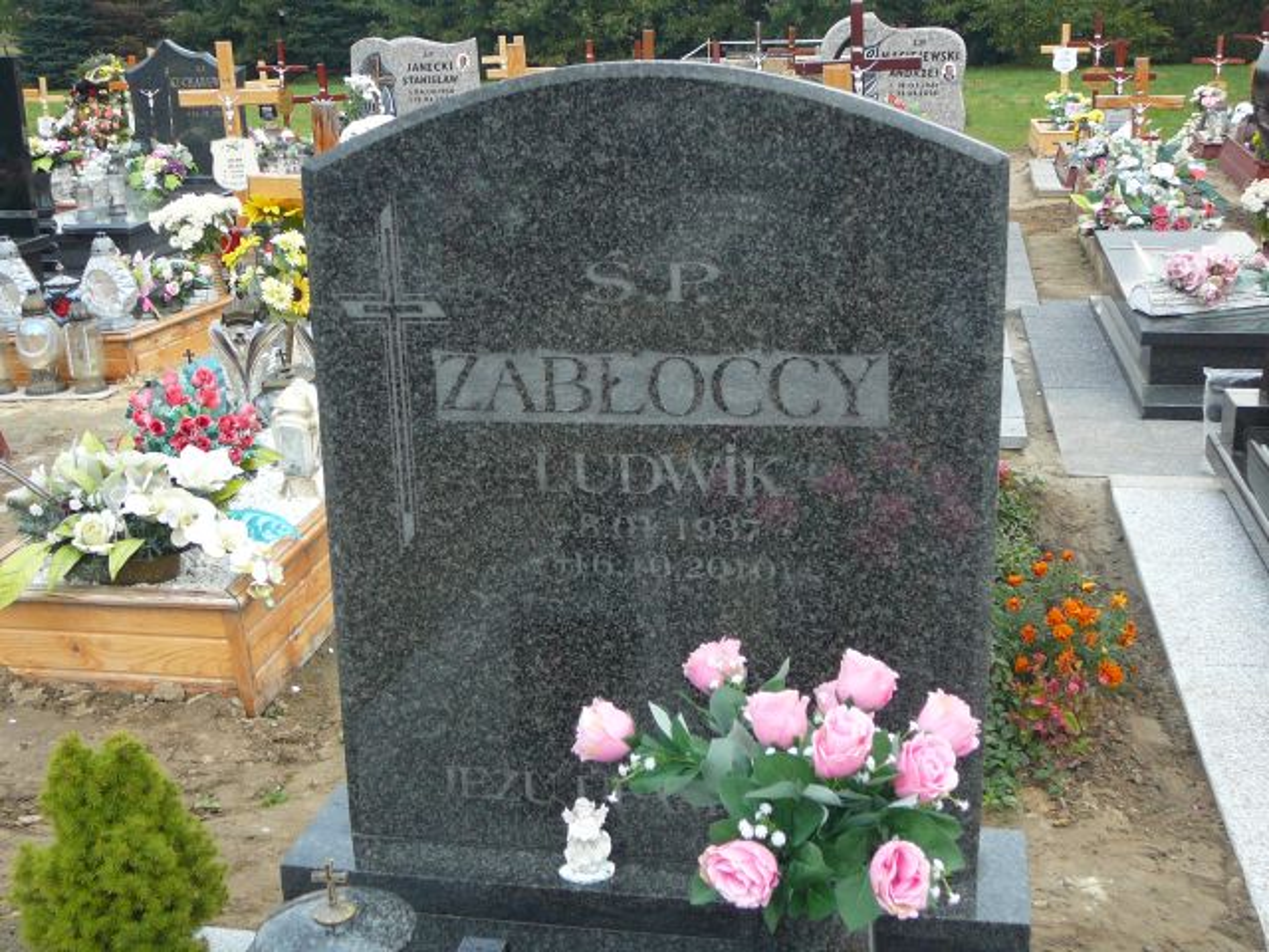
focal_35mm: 45
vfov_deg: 32.2
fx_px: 1650
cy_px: 476
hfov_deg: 42.1
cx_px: 634
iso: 100
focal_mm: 6.7
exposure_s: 1/40
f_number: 3.2
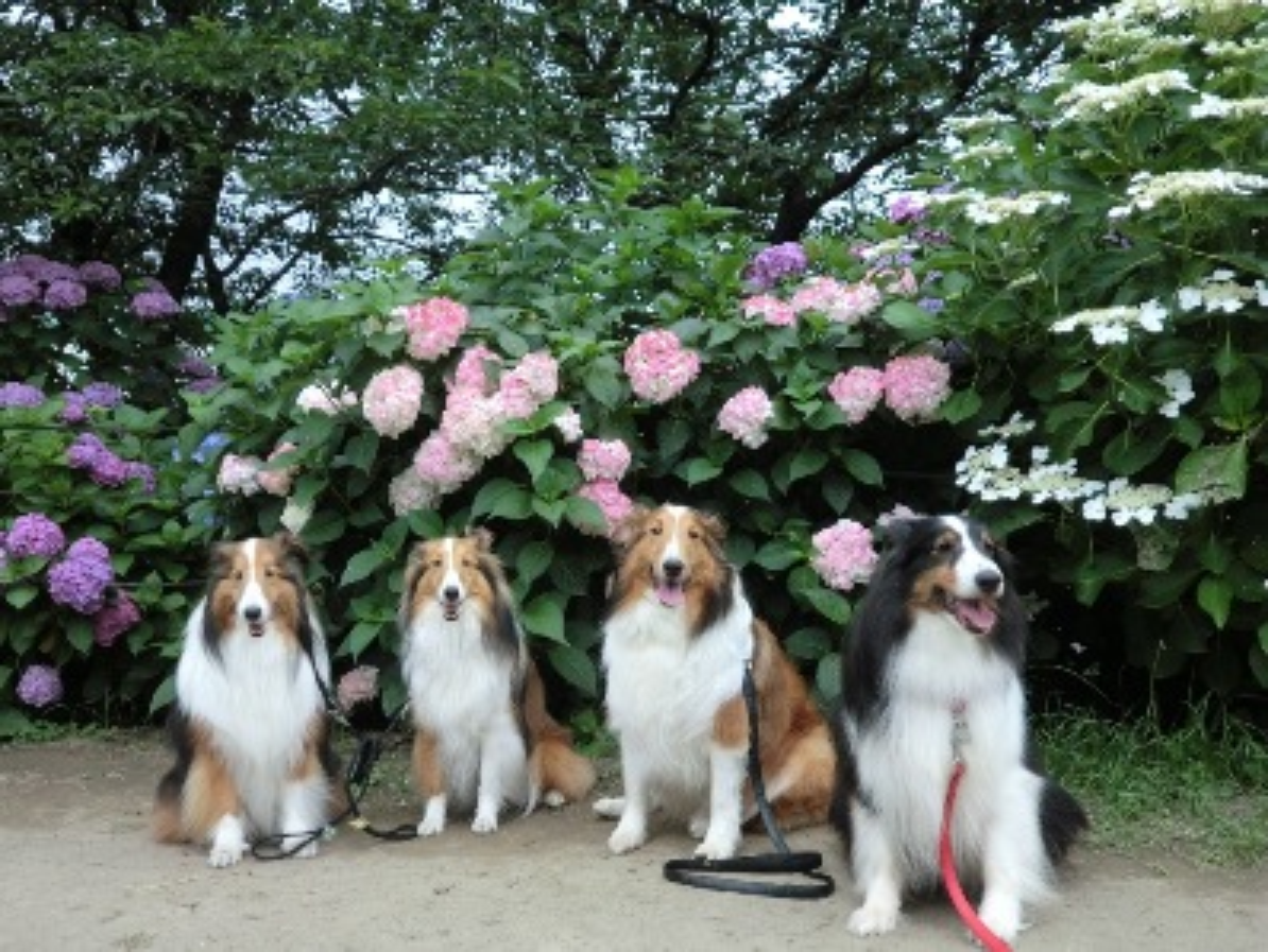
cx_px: 634
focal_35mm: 36
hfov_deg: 51.3
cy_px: 476
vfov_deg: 39.7
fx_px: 1319
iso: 50
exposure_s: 1/250
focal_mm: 6.58
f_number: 3
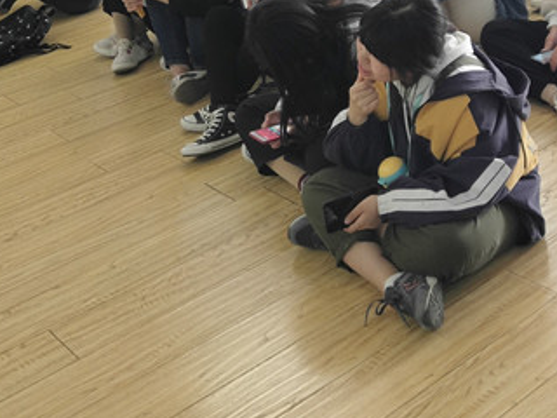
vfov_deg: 20.5
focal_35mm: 70
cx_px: 378
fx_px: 1126
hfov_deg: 27.6
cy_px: 24
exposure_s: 1/50
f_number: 1.8
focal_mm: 3.95
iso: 442
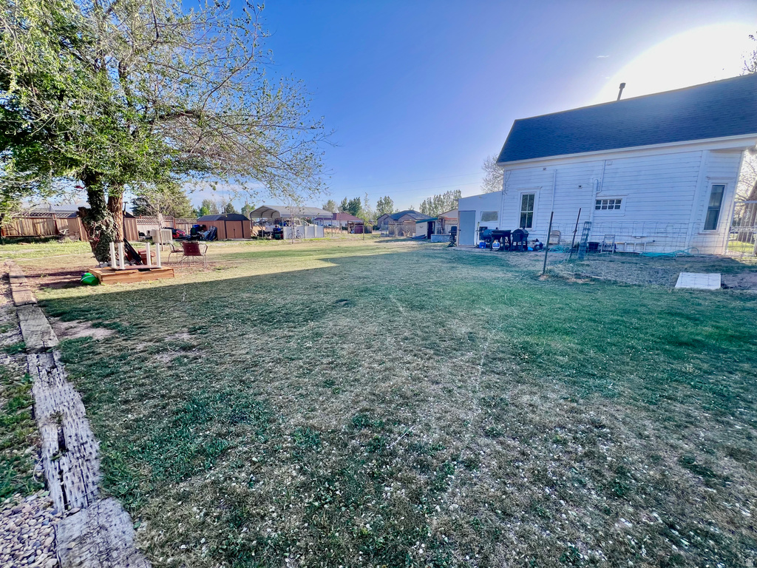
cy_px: 284
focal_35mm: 13
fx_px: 284
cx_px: 378
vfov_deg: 89.9
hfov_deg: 106.2
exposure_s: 1/440
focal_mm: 1.57
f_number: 1.8
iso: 32
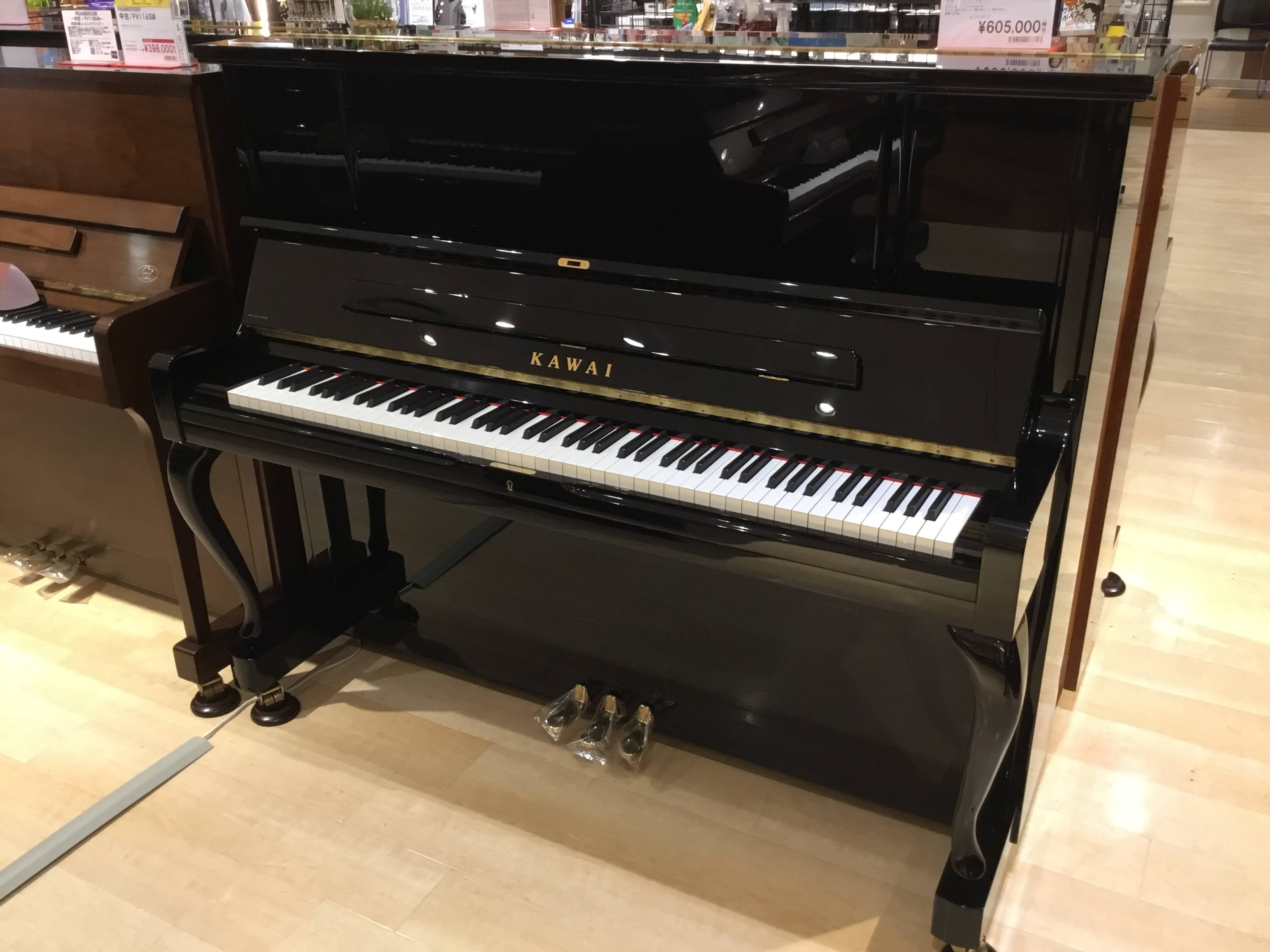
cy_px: 476
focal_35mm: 31
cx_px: 635
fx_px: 1137
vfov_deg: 45.4
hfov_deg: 58.4
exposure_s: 1/30
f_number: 2.4
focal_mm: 3.3
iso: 80
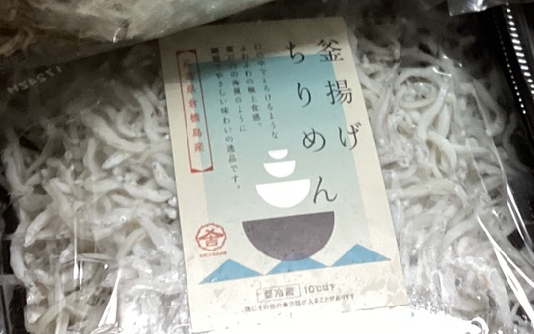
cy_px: -153
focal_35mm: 87
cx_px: 416
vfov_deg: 14.1
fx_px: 1266
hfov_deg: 23.5
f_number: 2.4
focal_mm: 3.3
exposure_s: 1/60
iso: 125
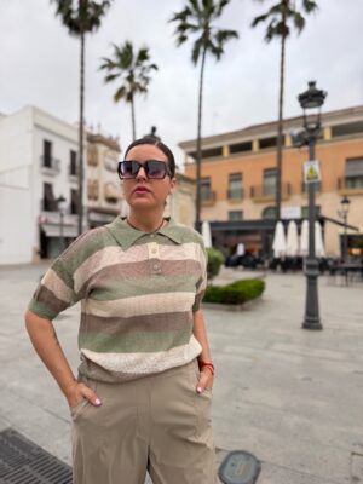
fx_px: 336
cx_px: 182
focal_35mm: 24
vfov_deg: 71.6
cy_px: 242
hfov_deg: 56.8
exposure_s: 1/389
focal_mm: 6.76
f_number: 1.78
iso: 80
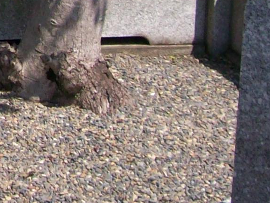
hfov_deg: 10.2
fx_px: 1388
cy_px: -257
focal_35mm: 178
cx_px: -281
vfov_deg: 7.8
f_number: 4.8
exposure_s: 1/416
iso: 80
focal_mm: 6
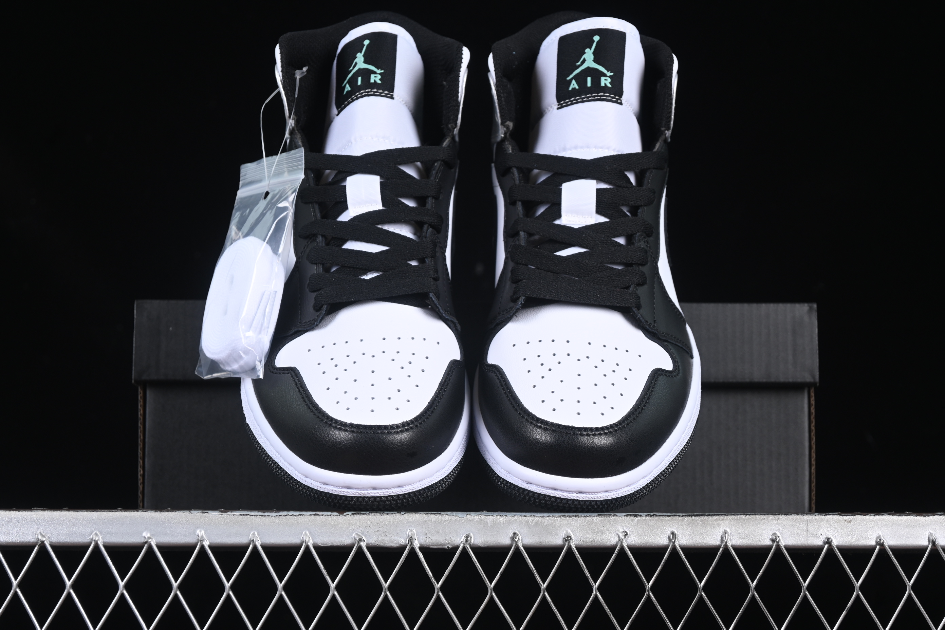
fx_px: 1969
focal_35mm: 75
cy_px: 315
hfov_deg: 27.0
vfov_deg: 18.2
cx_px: 472
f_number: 6.3
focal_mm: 50
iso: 160
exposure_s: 1/60
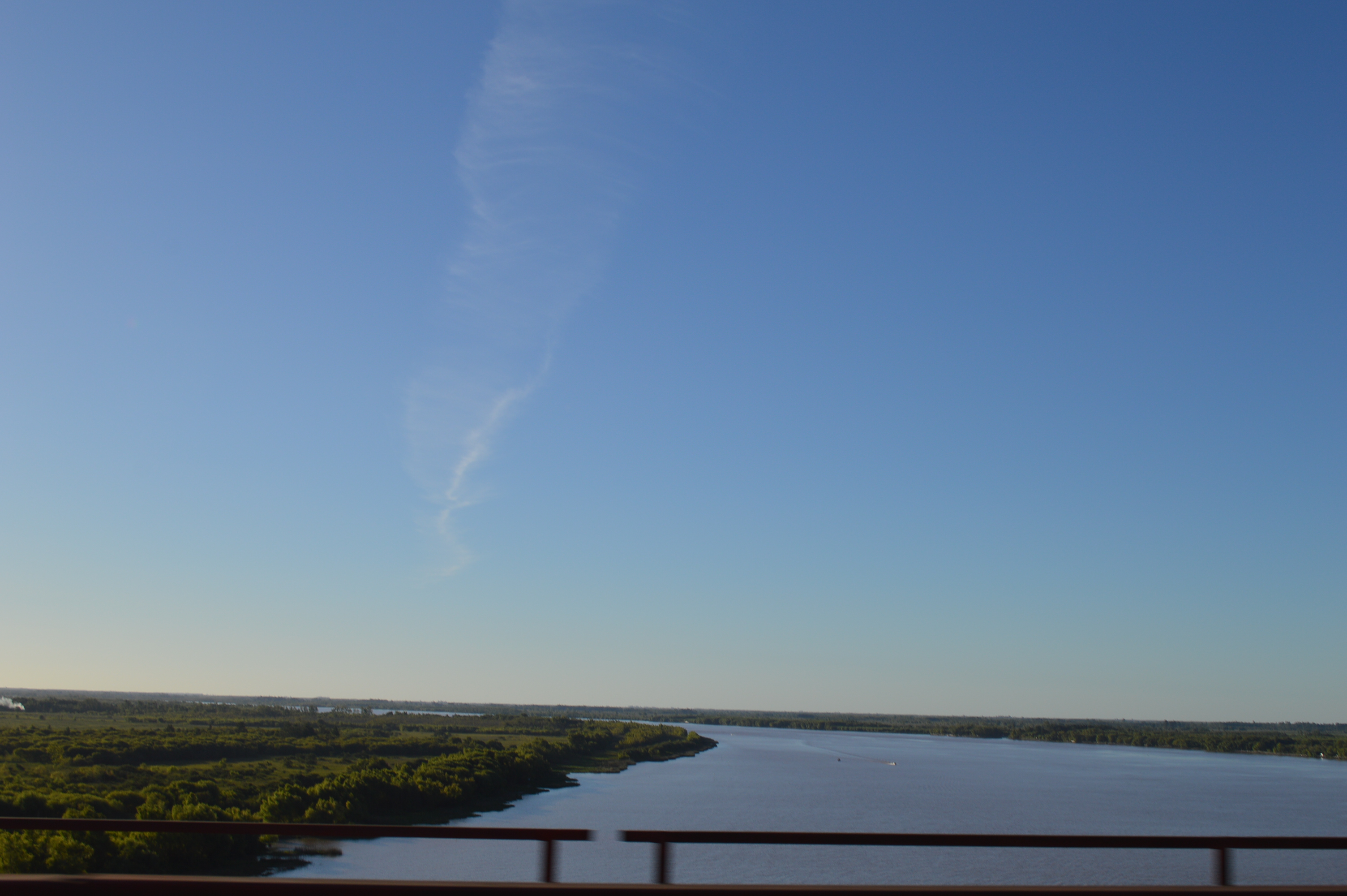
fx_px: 1570
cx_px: 674
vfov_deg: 31.8
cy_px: 448
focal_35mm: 42
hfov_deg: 46.4
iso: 100
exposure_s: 1/320
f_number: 9
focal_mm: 28
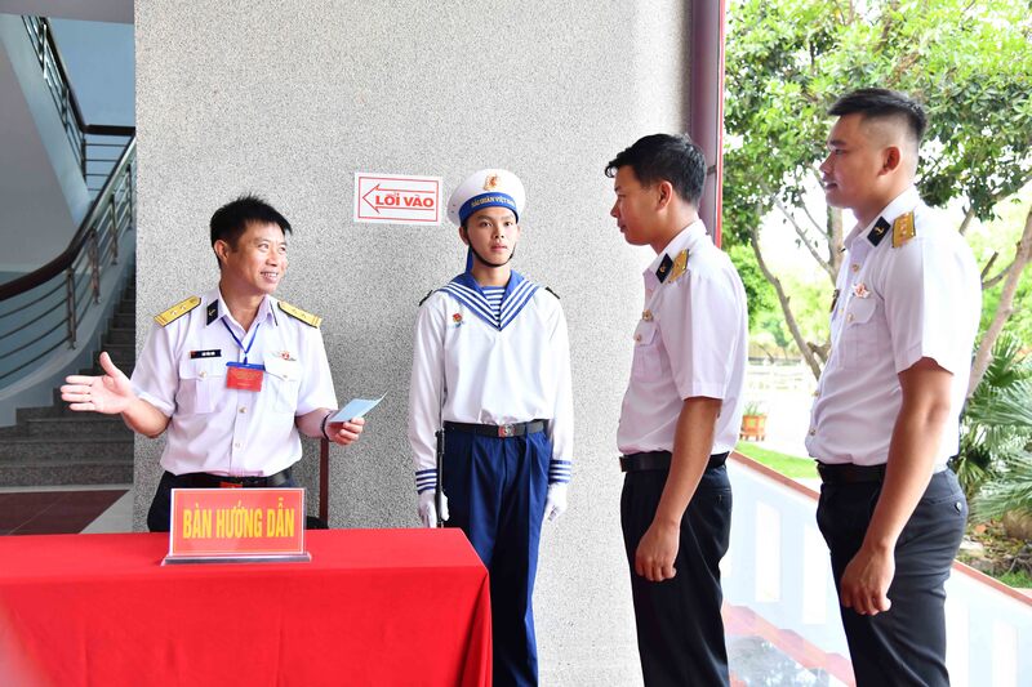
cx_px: 516
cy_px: 344
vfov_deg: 35.0
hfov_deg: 50.7
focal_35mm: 38
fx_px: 1089
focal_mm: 38
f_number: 4.5
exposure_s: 1/250
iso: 1250
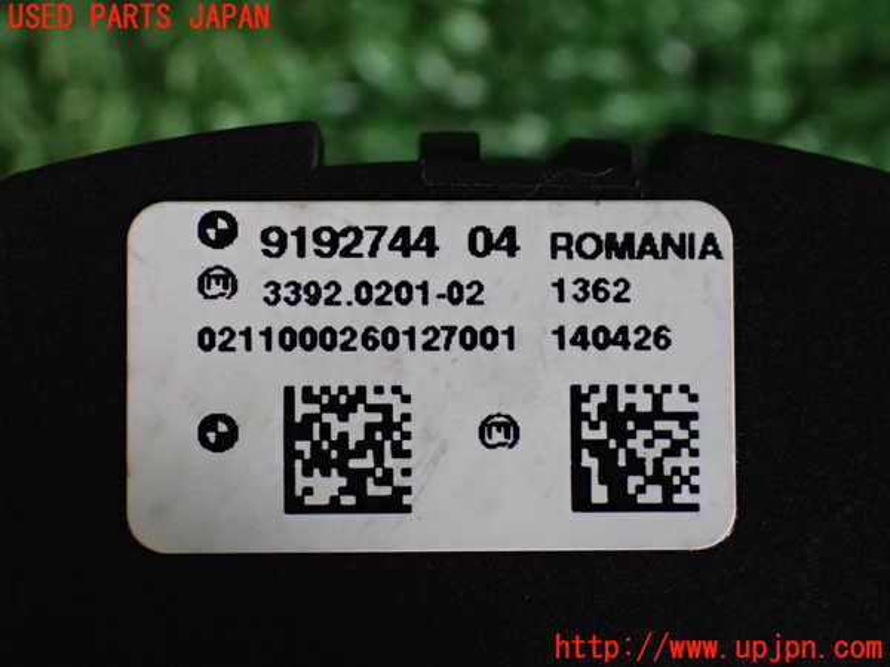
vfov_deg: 19.1
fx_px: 1980
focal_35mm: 77
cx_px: 445
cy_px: 334
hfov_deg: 25.3
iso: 2500
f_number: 4.1
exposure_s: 1/80
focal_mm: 13.65
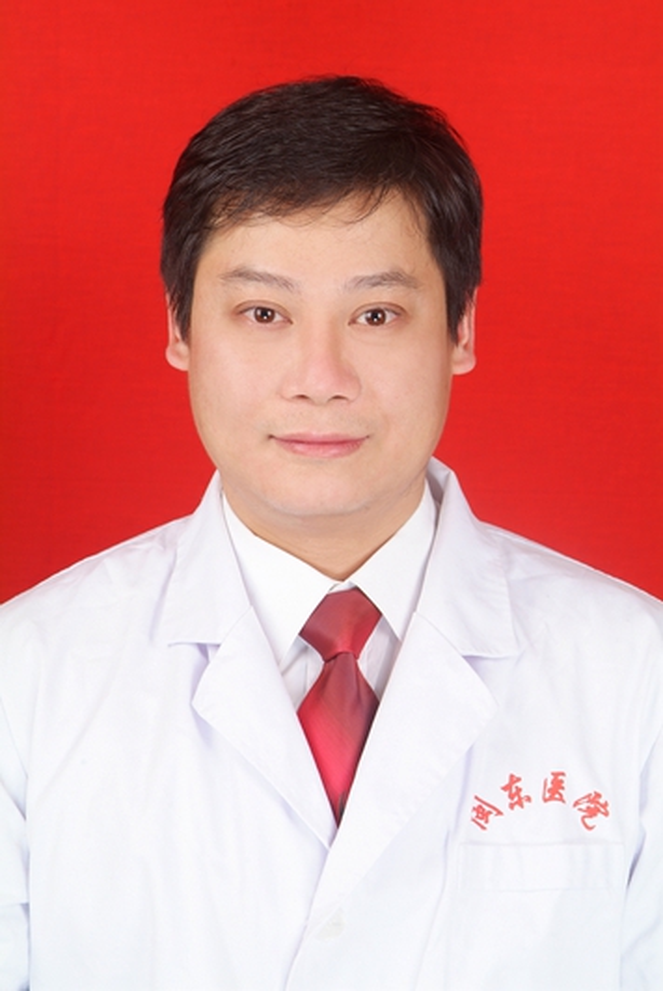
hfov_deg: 13.1
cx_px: 332
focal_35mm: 105
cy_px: 496
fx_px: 2893
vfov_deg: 19.4
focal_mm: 70
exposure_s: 1/90
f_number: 9.5
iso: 100
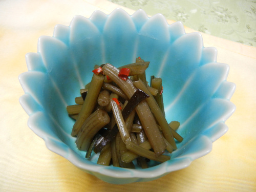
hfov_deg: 60.0
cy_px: 96
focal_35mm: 30
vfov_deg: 46.8
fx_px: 222
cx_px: 128
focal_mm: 5.4
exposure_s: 1/19.7
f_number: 3.5
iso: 400
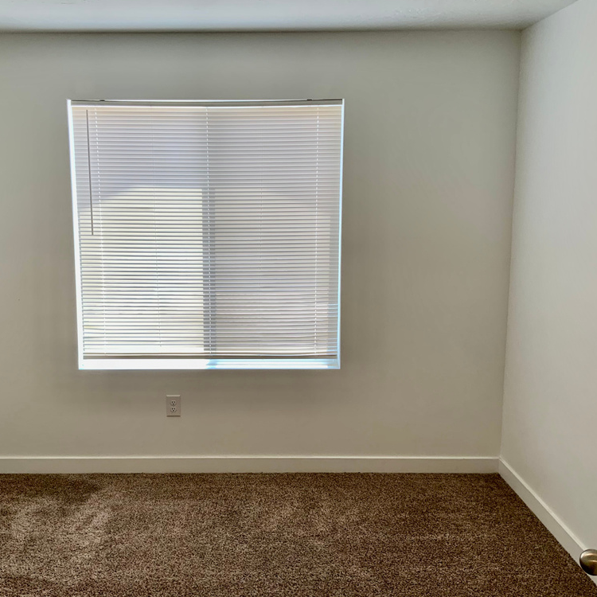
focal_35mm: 35
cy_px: 294
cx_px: 250
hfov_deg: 47.0
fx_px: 683
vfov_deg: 47.2
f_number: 1.8
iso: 20
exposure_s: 1/120
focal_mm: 3
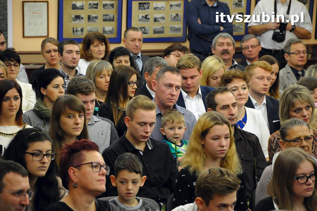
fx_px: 1386
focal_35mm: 158
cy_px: 106
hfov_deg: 13.1
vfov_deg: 8.7
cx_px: 158
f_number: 5.6
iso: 2500
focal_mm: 105
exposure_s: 1/80
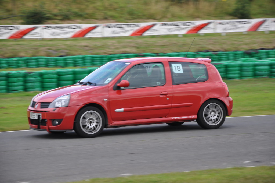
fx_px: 1202
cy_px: 92
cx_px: 138
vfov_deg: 8.7
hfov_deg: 13.1
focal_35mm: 158
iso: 200
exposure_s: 1/250
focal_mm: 105
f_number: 7.1
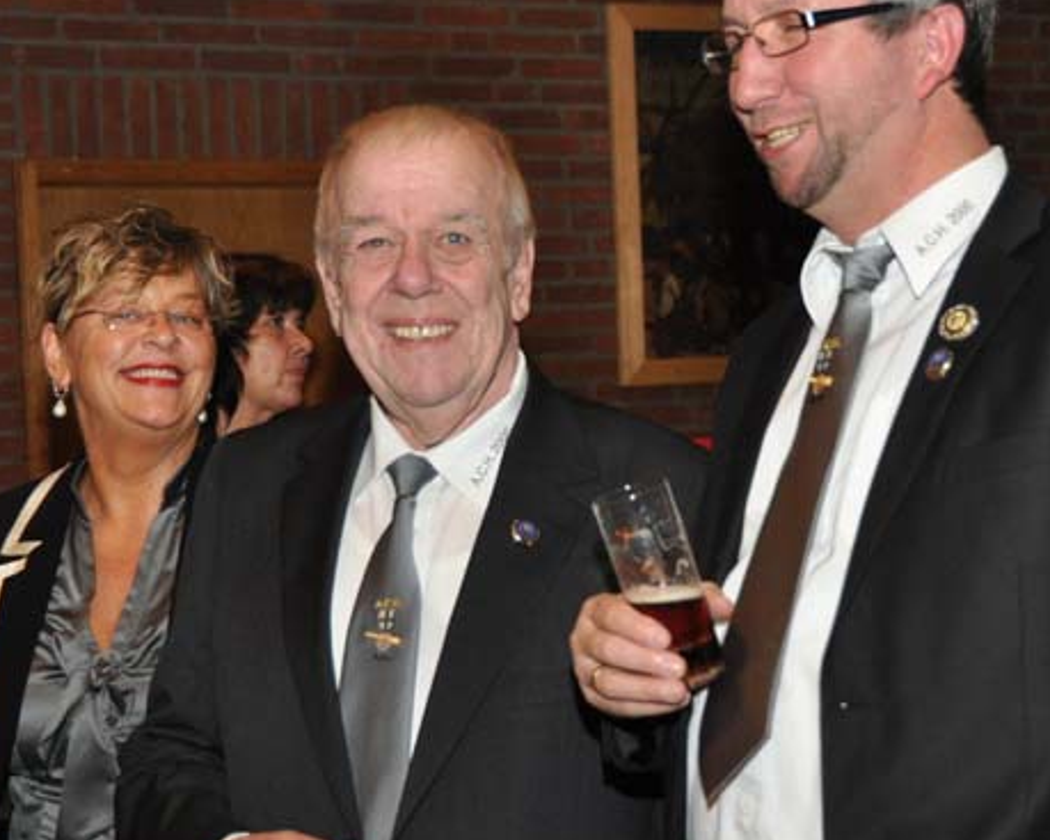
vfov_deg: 15.7
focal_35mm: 98
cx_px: 634
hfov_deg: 19.5
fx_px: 3045
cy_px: 413
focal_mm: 40
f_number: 4.5
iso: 800
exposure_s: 1/60
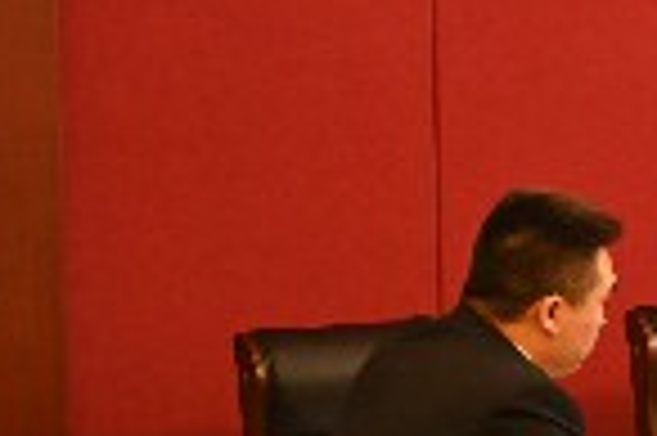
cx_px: 1665
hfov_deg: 9.9
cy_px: 207
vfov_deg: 7.7
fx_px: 3240
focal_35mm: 178
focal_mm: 32.5
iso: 4000
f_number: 5.6
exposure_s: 1/60
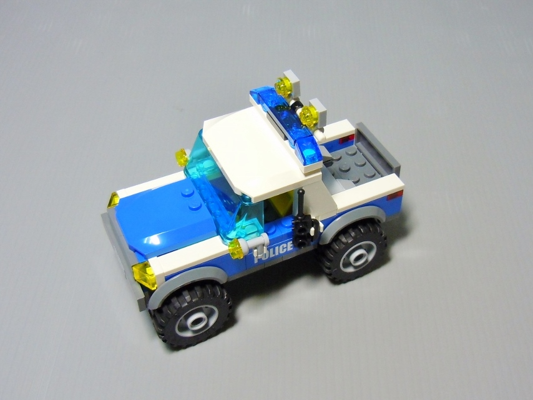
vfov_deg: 46.8
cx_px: 266
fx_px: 462
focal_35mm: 30
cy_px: 200
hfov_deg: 60.0
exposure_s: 1/15
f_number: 3.5
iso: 200
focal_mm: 5.4
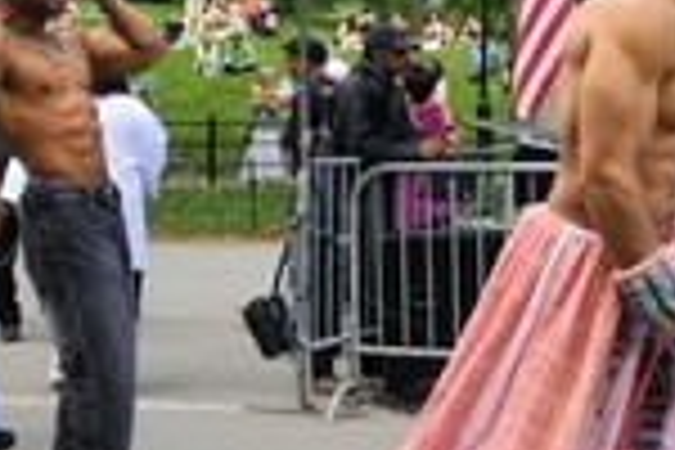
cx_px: 630
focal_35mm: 81
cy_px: 248
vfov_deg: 16.9
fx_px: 1519
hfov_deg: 24.2
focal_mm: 29
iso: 400
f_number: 5
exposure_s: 1/400
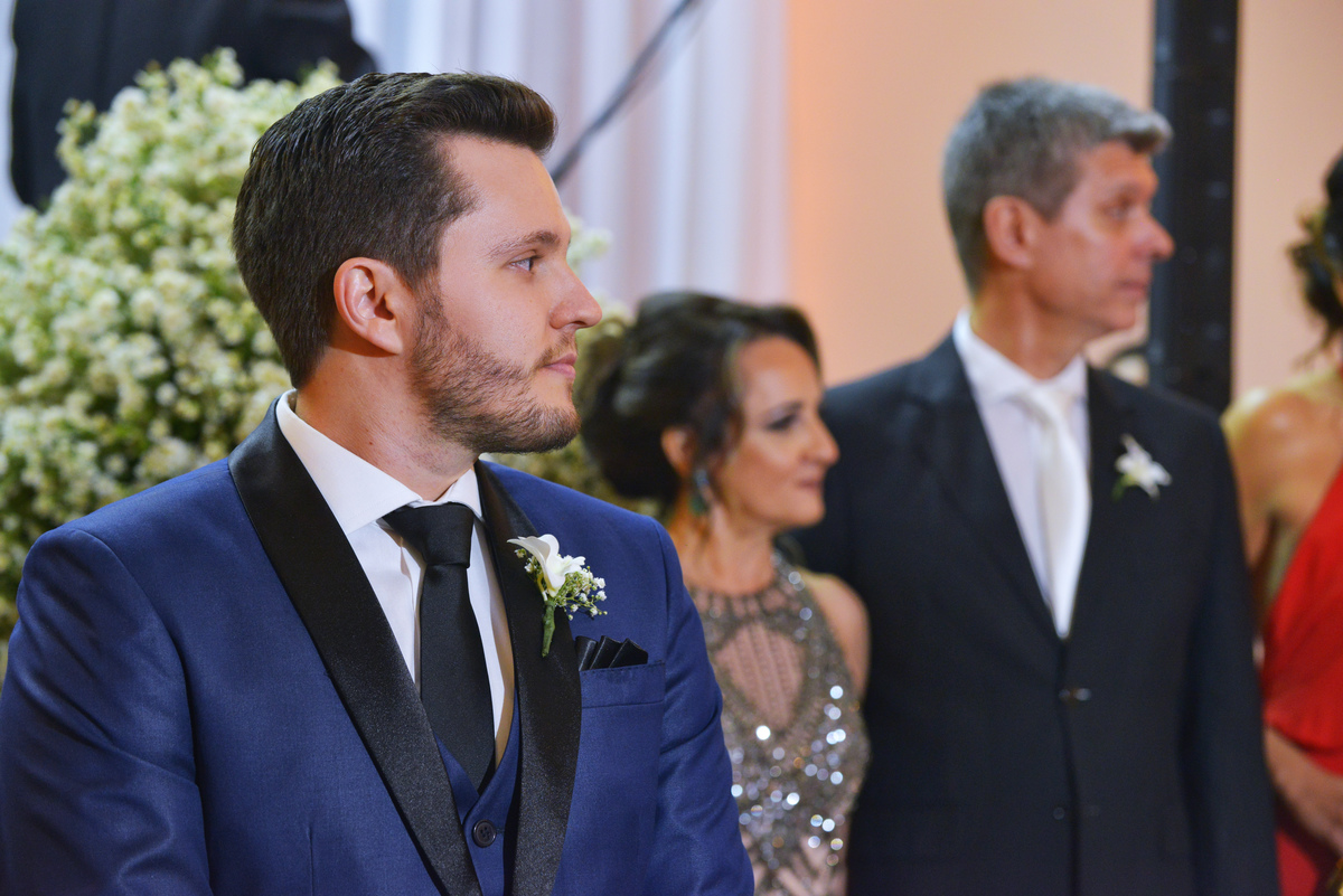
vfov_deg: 13.1
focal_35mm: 105
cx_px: 672
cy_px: 448
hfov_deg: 19.4
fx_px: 3918
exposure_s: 1/125
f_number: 5
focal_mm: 105
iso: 1250
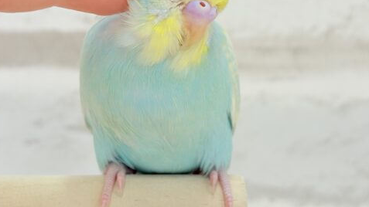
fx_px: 743
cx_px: 201
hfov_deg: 27.9
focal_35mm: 76
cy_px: 34
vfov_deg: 15.7
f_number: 1.6
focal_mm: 5.96
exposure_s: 1/100
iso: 80
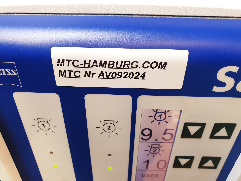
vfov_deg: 53.1
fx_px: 181
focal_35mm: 26
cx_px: 120
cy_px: 90
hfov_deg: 67.3
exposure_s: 1/50
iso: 250
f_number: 2.4
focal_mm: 4.3
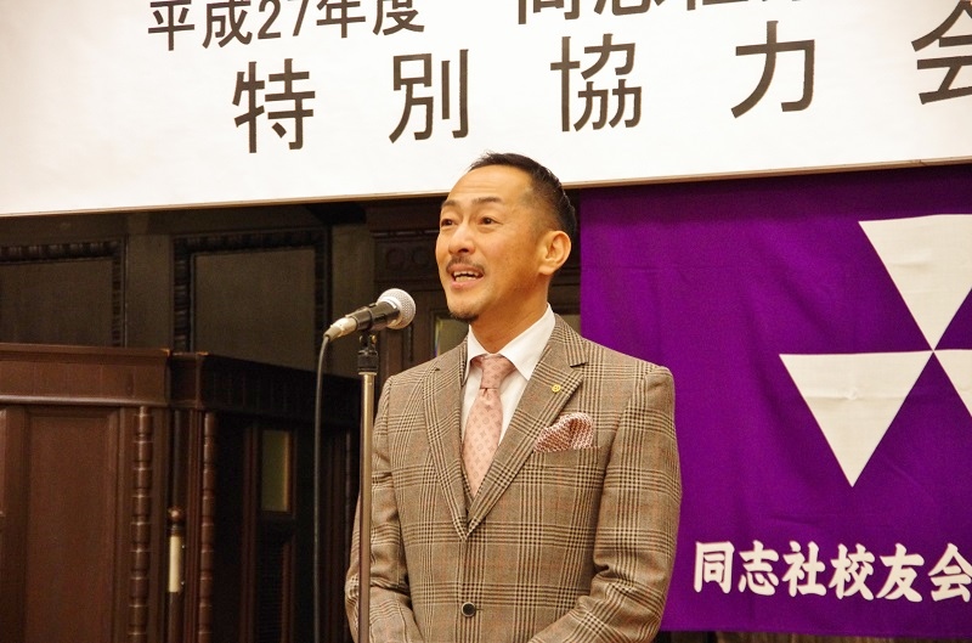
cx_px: 486
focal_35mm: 90
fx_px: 2424
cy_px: 322
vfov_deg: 15.1
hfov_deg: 22.7
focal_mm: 60
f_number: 4.5
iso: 3200
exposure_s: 1/50
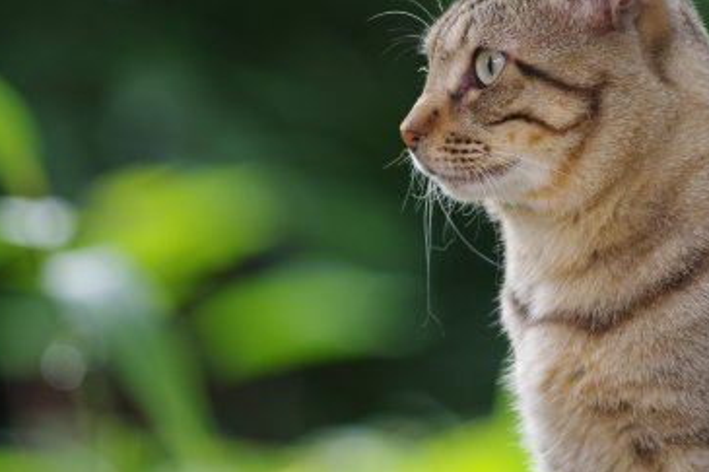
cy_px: 83
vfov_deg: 1.8
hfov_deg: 2.7
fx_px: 14842
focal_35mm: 754
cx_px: 480
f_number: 4
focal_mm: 300
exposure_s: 1/200
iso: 500
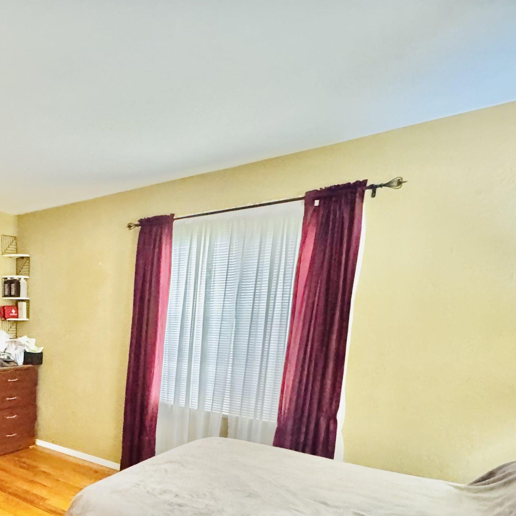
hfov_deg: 54.8
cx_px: 53
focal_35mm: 25
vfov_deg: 59.5
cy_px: 389
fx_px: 422
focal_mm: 2.22
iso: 1250
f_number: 2.2
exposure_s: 1/47
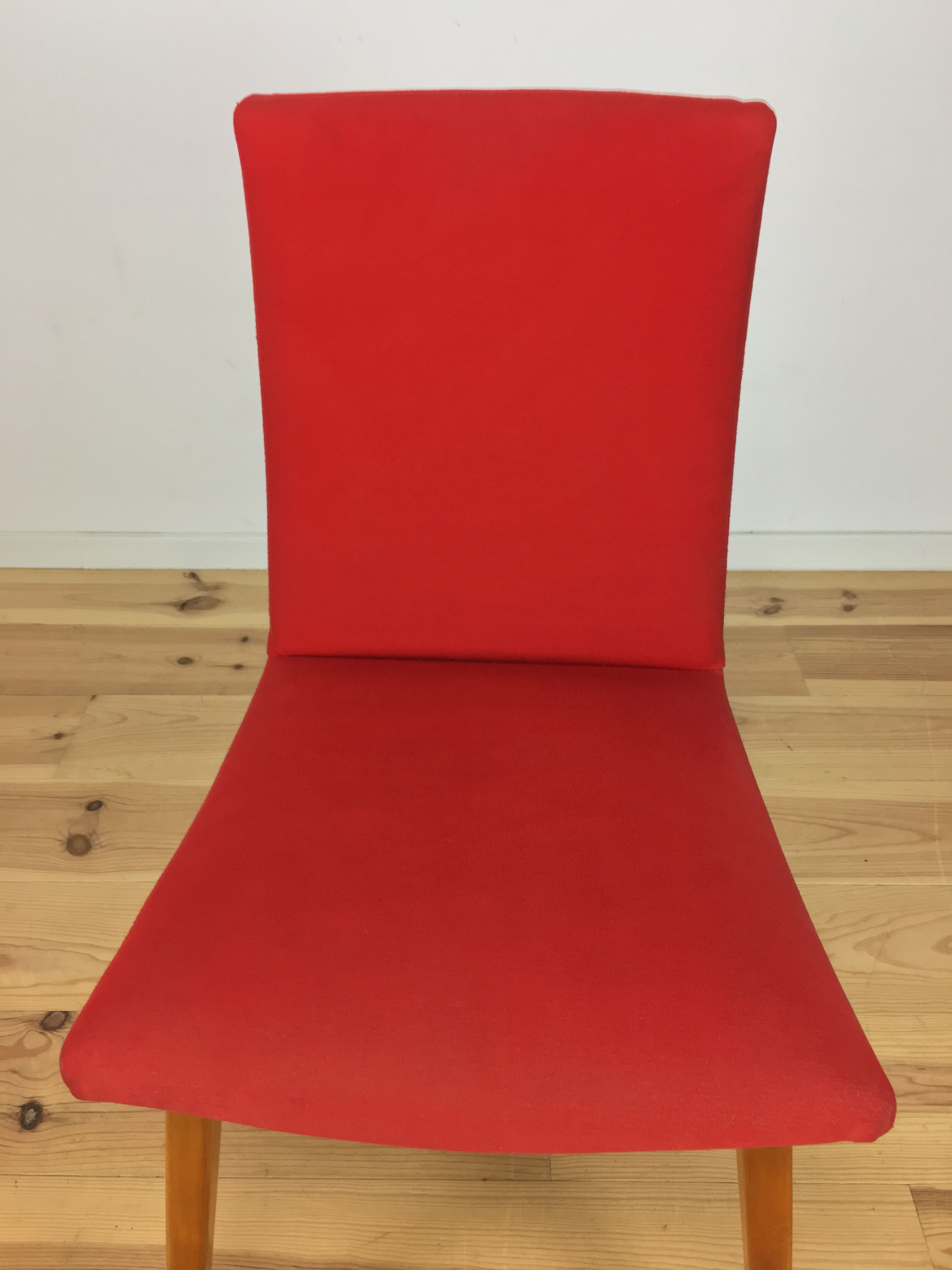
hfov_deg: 48.2
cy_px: 635
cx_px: 476
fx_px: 1063
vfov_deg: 61.7
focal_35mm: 29
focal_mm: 4.15
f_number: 2.2
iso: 64
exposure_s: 1/33
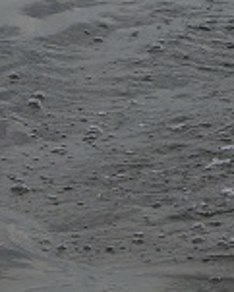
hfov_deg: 3.1
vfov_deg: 3.9
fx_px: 4307
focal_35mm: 498
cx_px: 652
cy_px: -10
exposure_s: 1/200
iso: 100
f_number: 8
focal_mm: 55
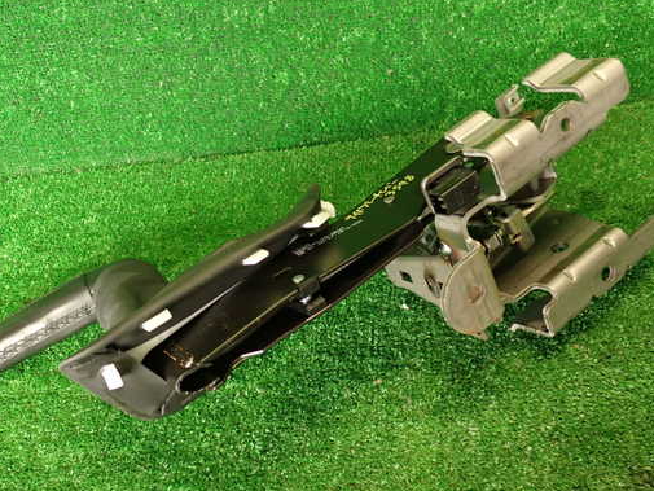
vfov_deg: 37.7
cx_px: 303
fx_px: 718
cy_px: 257
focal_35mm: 38
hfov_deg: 48.9
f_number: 2.4
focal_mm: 5.79
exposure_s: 1/30
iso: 320
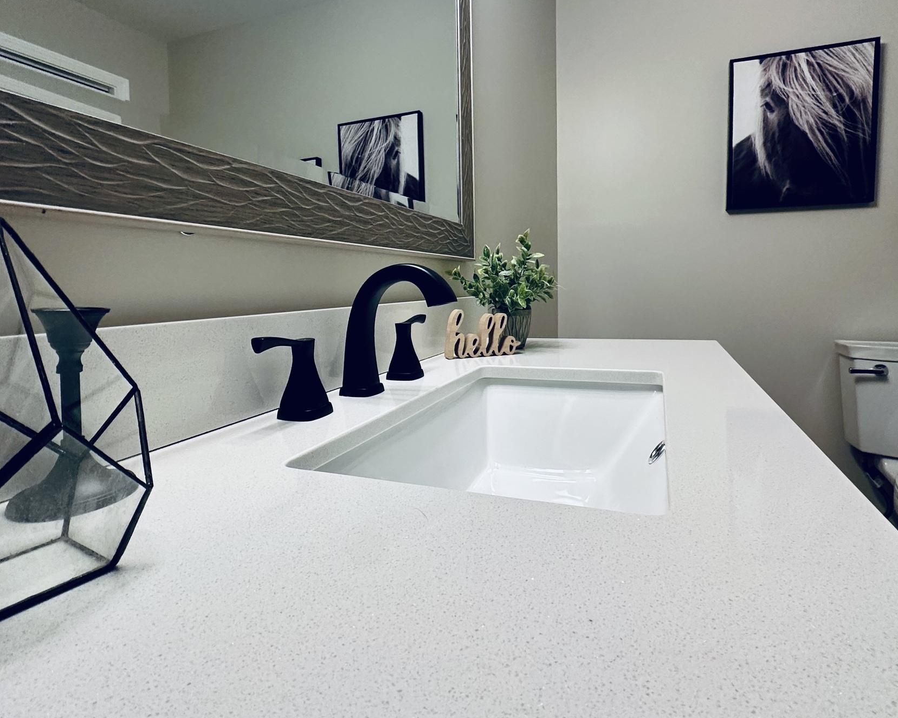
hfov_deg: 83.2
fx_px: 505
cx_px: 468
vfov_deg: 70.5
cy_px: 308
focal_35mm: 19
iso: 250
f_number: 2.2
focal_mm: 2.22
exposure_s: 1/120
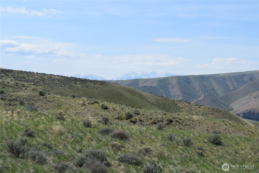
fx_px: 388
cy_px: 86
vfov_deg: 25.1
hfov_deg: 36.9
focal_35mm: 54
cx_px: 130
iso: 200
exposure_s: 1/500
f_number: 11
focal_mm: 36
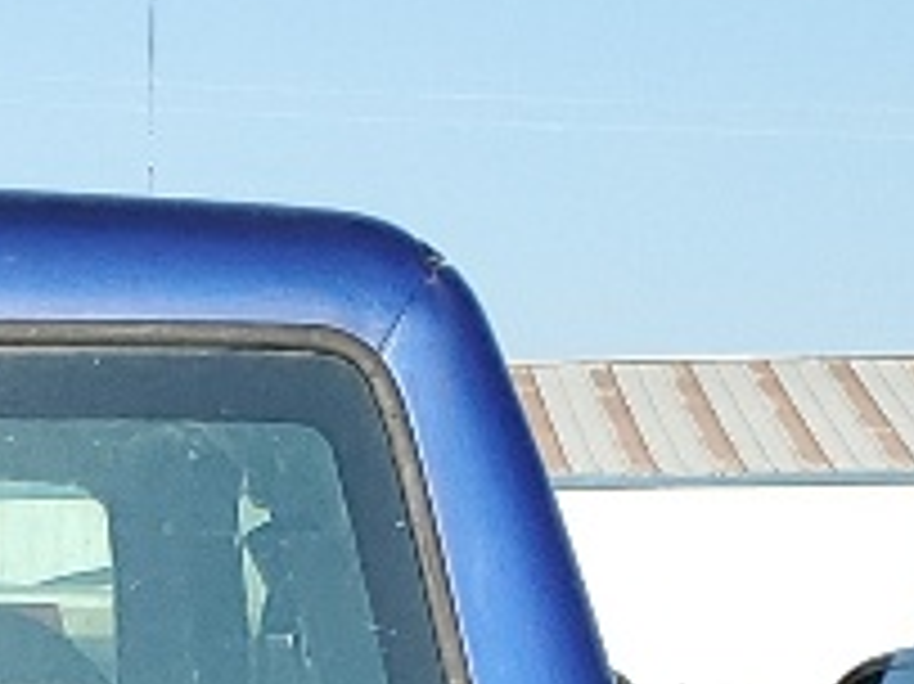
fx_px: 5410
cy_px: 2268
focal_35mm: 205
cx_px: -554
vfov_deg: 6.4
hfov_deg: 9.3
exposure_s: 1/2000
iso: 50
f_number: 1.5
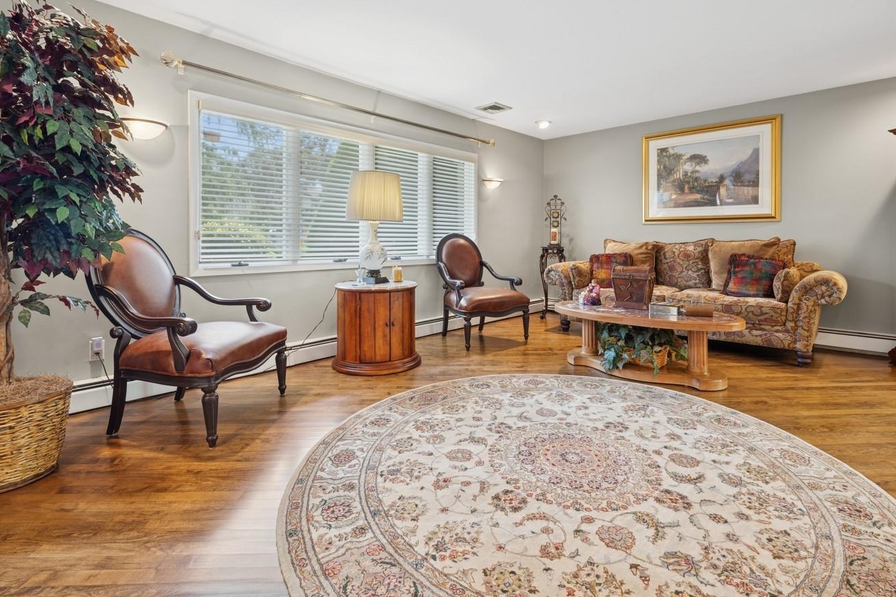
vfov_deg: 69.6
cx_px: 470
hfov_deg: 93.2
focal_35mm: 17
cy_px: 236
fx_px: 423
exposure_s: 1
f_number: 11
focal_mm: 14
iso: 100
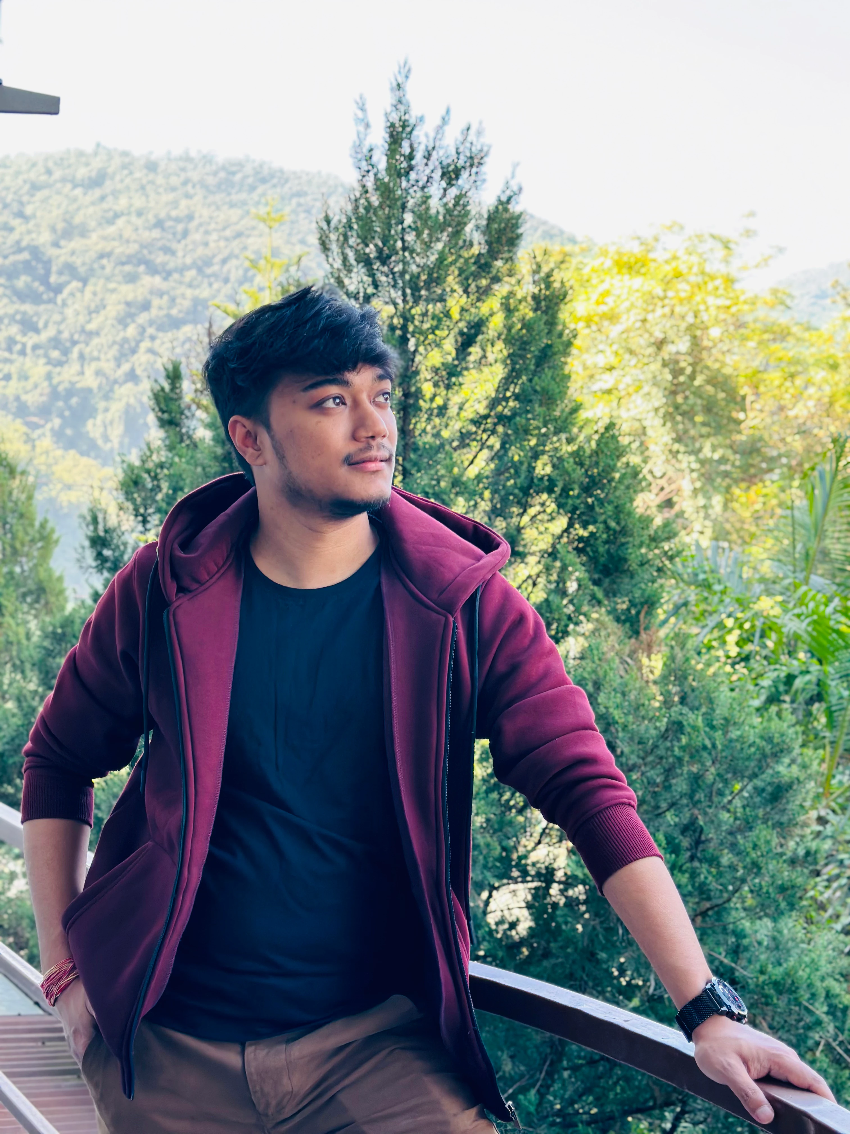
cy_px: 567
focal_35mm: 48
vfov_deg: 39.7
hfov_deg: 30.3
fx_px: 1572
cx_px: 425
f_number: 1.78
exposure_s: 1/166
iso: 64
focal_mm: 6.86
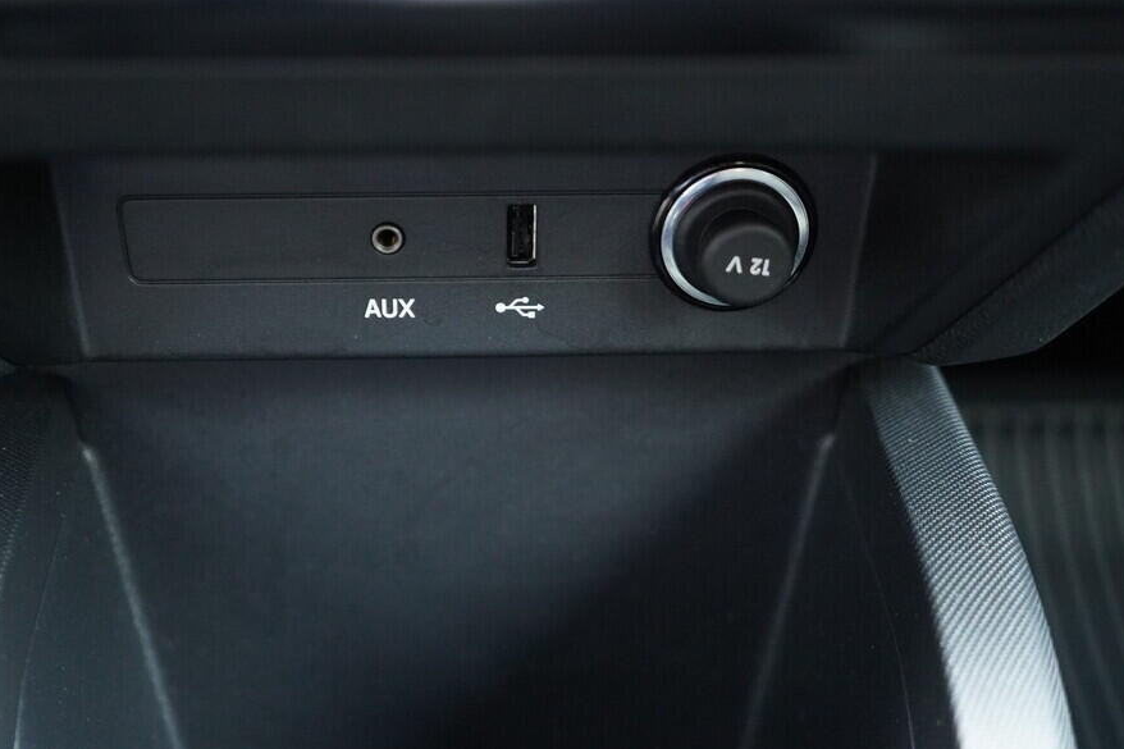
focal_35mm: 42
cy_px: 374
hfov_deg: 46.3
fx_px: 1311
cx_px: 486
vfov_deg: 31.9
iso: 3200
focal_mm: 24
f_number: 2.8
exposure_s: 1/40
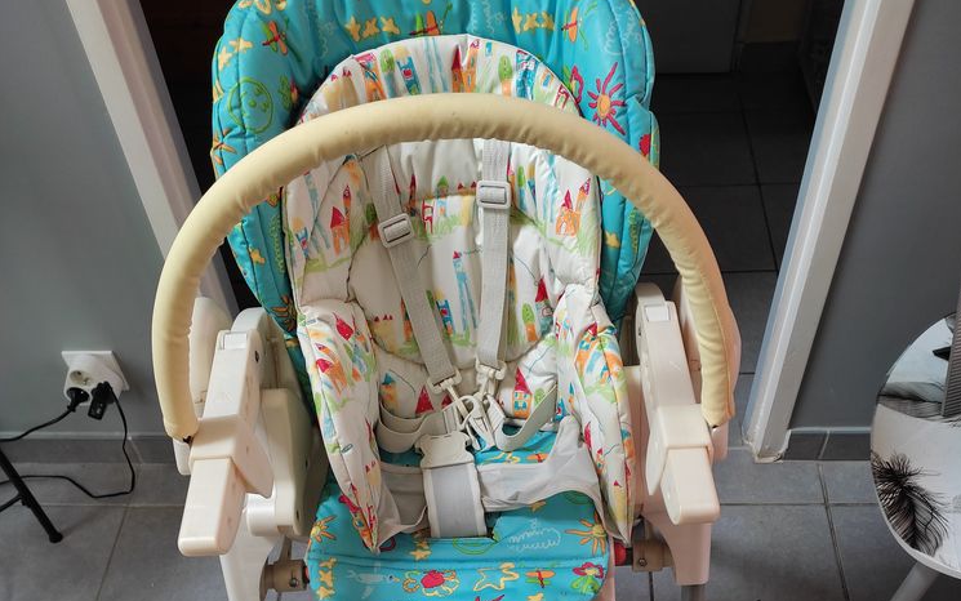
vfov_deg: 32.6
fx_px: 969
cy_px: 552
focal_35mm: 37
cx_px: 482
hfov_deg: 52.7
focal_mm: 4.74
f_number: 1.79
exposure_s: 1/33
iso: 314
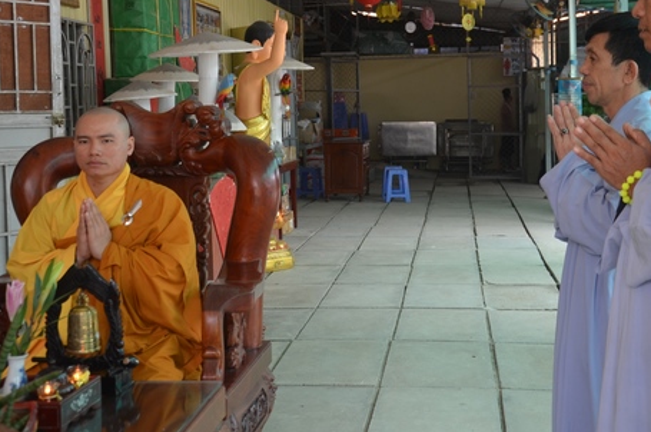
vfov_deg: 22.5
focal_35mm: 60
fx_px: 1083
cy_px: 148
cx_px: 406
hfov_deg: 33.3
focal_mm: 28
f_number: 4
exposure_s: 1/60
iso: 400
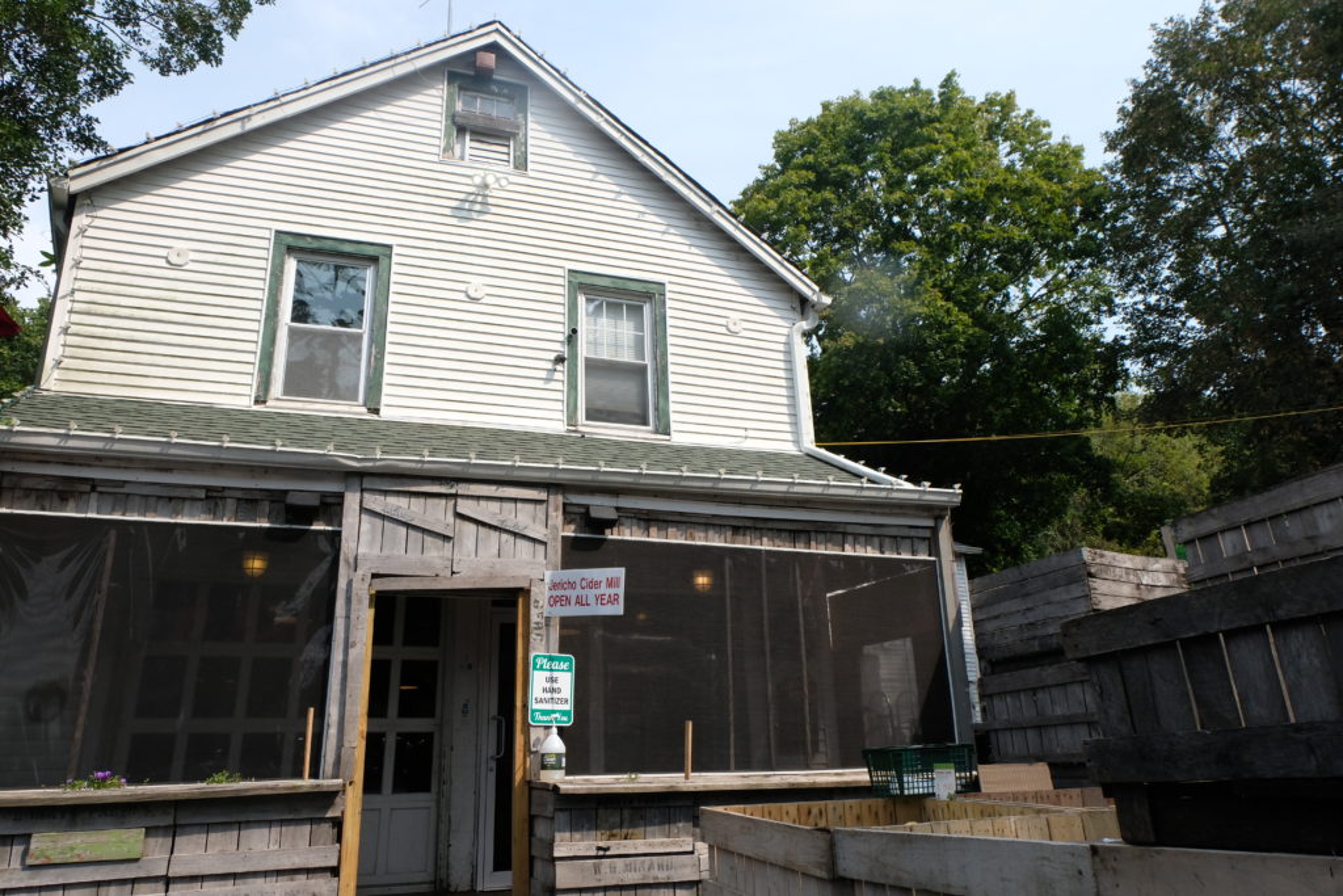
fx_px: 895
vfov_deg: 53.1
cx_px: 672
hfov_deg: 73.7
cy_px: 448
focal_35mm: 24
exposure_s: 1/680
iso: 1000
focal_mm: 16
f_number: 10
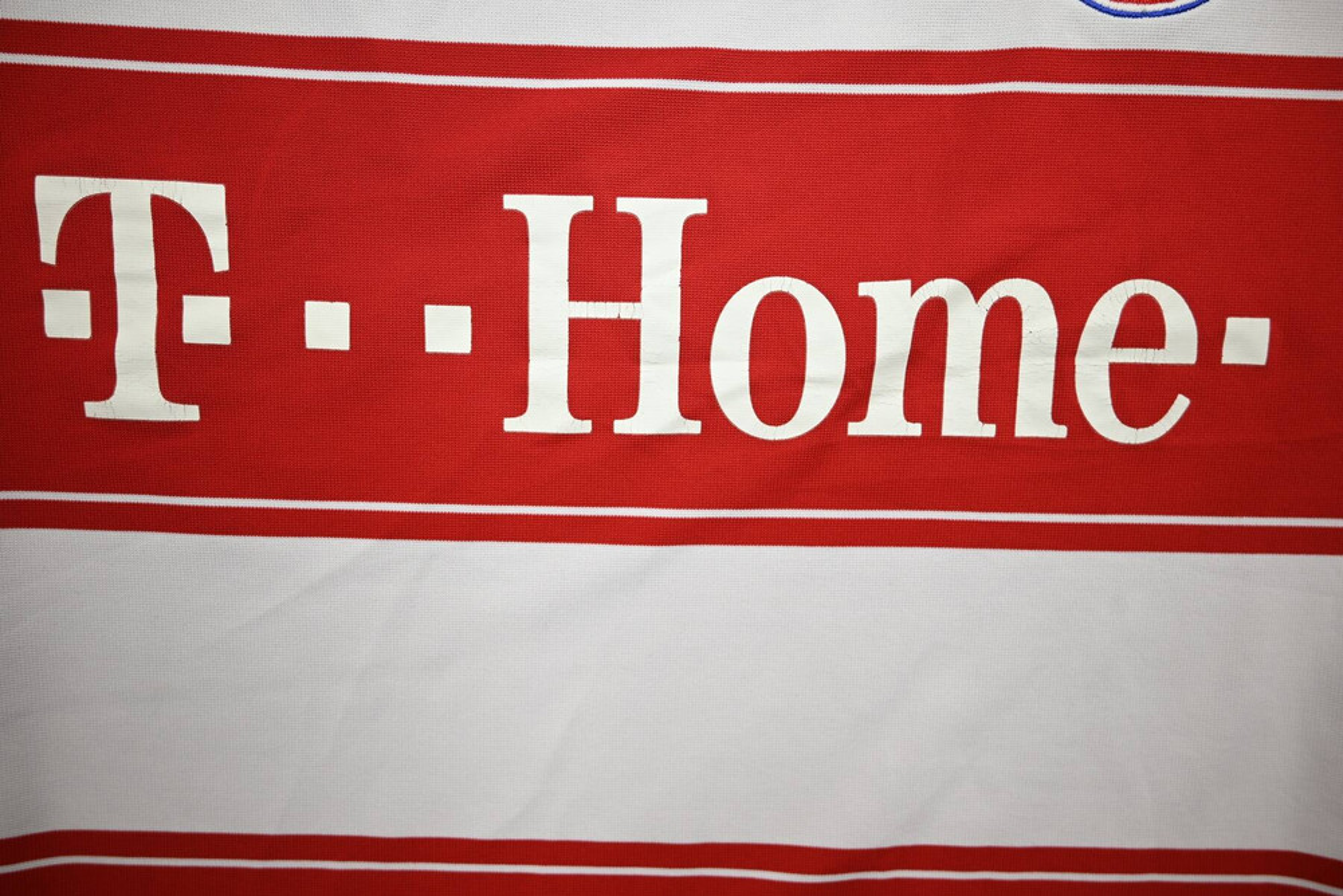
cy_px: 448
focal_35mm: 24
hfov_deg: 73.7
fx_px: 896
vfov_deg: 53.2
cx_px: 672
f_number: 4.8
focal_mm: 24
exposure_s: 1/125
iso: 200
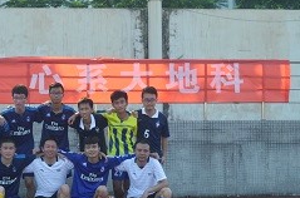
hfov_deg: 22.5
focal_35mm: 88
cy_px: 112
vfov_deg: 15.4
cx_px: 23
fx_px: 731
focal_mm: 28
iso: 100
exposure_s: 1/125
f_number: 5.6
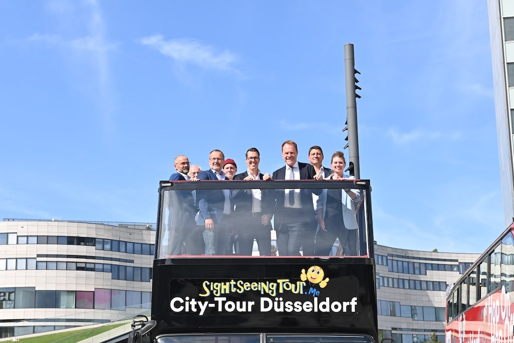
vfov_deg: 19.5
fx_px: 1000
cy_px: 172
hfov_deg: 28.8
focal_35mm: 70
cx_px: 257
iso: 100
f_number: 11
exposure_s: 1/100
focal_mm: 70
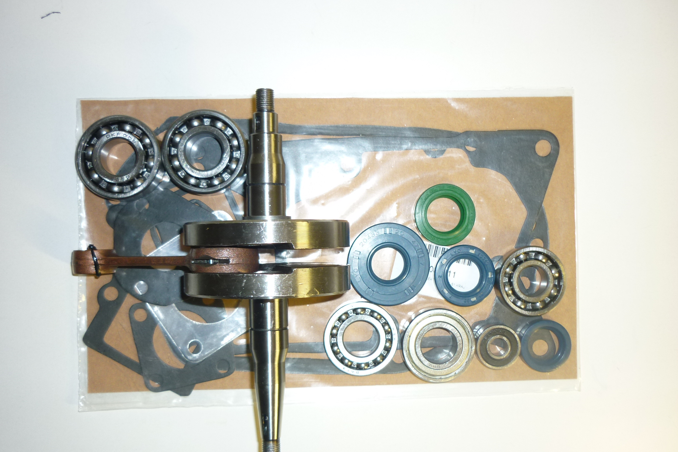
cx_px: 334
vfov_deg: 37.8
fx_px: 659
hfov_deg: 54.4
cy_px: 248
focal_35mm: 35
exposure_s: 1/30
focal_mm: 5.5
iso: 100
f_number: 2.8
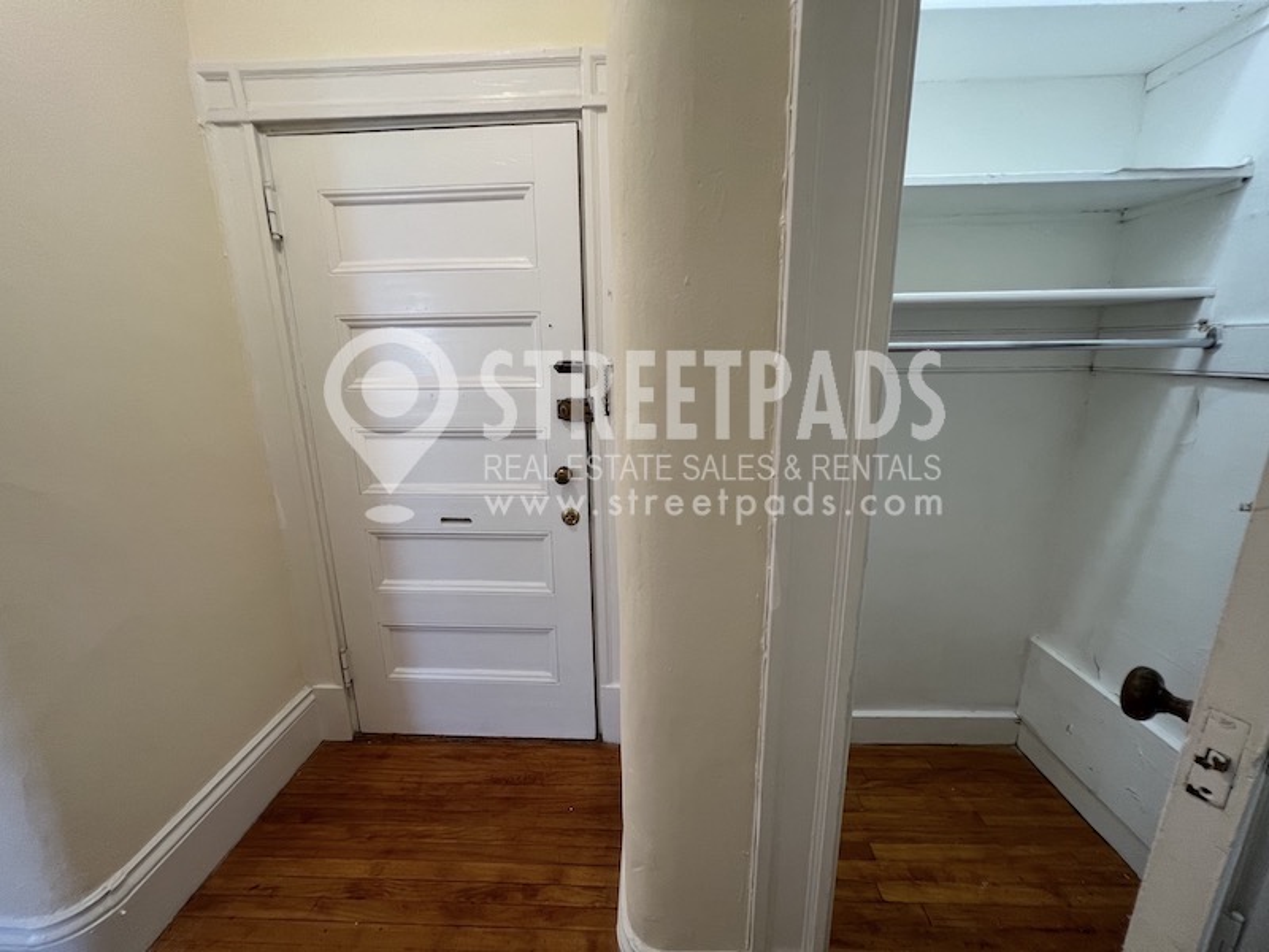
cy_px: 476
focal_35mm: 13
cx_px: 634
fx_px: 477
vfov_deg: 89.9
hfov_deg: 106.2
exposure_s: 1/60
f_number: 1.8
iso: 125
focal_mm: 1.57
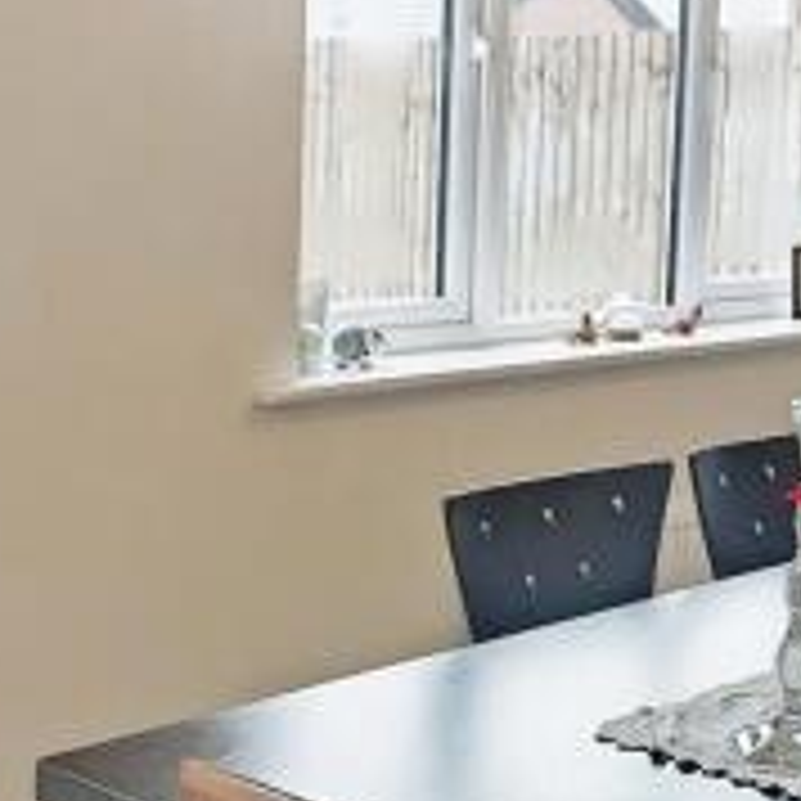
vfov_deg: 25.5
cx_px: 936
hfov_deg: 24.0
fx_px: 1728
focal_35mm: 66
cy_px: 684
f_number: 2
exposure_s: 1/50
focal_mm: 1.82
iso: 200
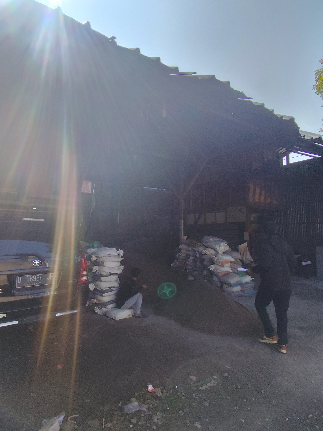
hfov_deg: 60.9
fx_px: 274
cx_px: 143
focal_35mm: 22
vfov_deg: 76.4
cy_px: 219
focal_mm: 1.65
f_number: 2.2
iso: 50
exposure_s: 1/1282
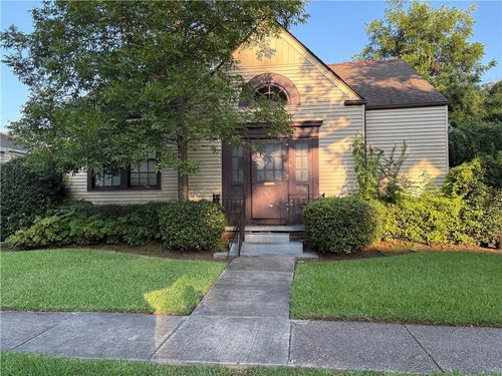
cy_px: 188
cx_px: 251
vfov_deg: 53.1
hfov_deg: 67.3
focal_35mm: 26
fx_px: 377
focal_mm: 5.96
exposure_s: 1/456
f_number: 1.6
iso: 64
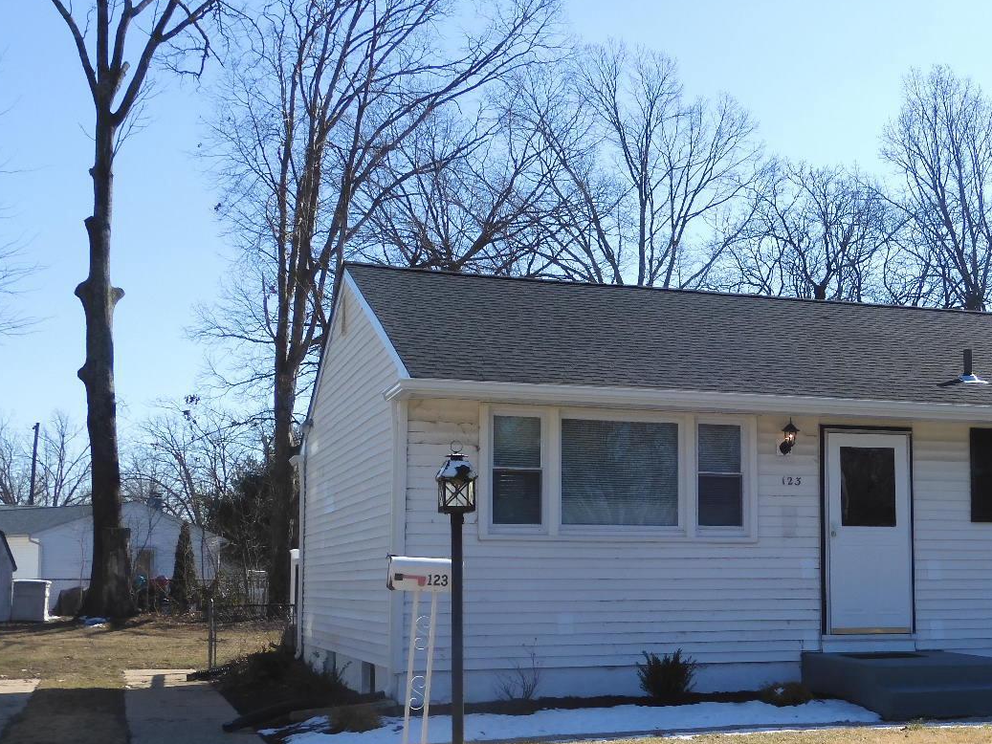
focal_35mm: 54
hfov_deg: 34.9
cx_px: 722
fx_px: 1548
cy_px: 454
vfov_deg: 27.0
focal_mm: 6.2
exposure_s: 1/800
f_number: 4
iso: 100
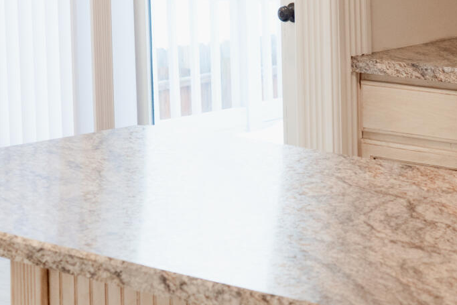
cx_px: 399
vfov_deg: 8.9
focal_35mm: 154
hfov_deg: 13.2
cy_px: 106
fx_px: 1955
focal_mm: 35
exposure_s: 1/160
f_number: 4.5
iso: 640
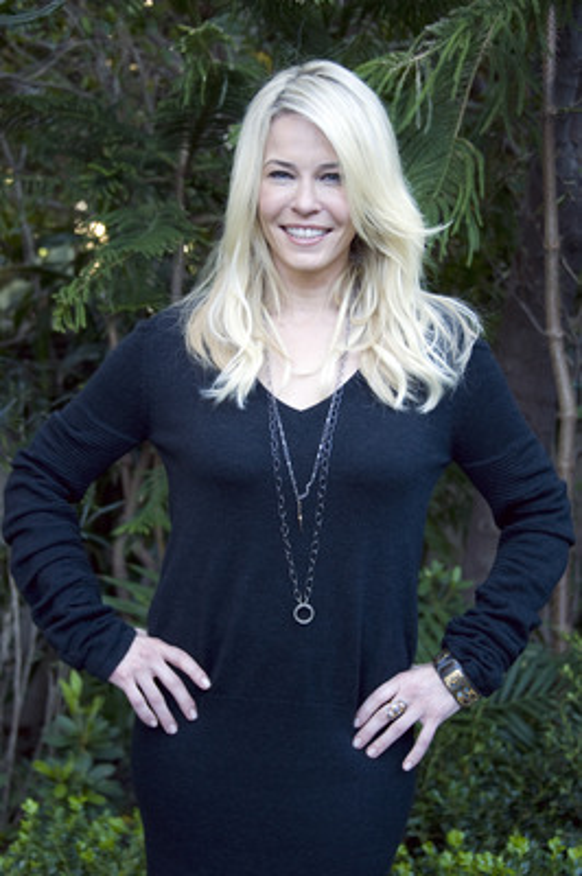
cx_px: 291
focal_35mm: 65
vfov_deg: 31.0
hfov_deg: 20.9
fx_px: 1579
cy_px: 438
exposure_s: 1/60
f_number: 4.8
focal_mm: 65
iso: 500
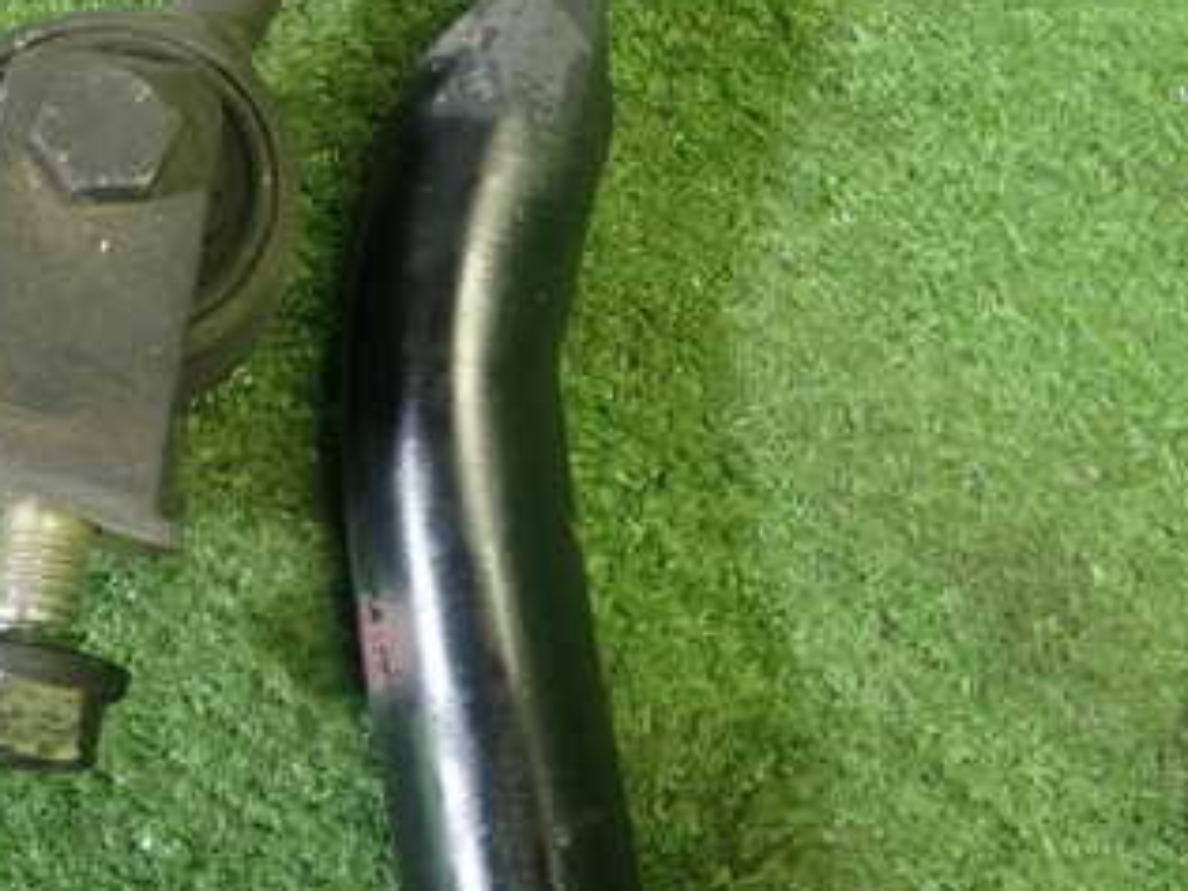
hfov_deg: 33.4
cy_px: 165
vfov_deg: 25.2
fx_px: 1956
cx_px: 357
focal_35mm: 57
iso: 320
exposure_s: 1/30
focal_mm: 5.4
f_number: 2.3
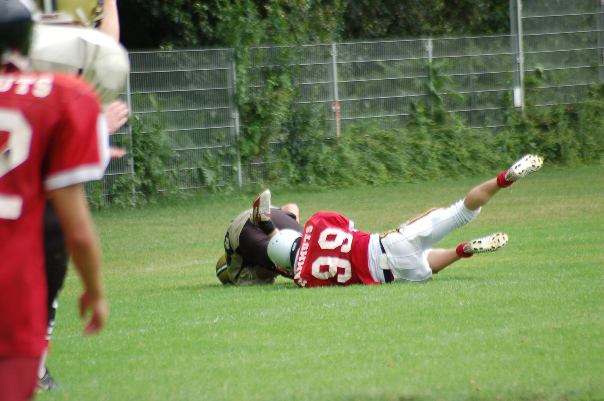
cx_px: 302
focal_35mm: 450
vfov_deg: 3.0
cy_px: 200
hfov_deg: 4.6
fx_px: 7536
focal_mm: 300
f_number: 5.6
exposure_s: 1/500
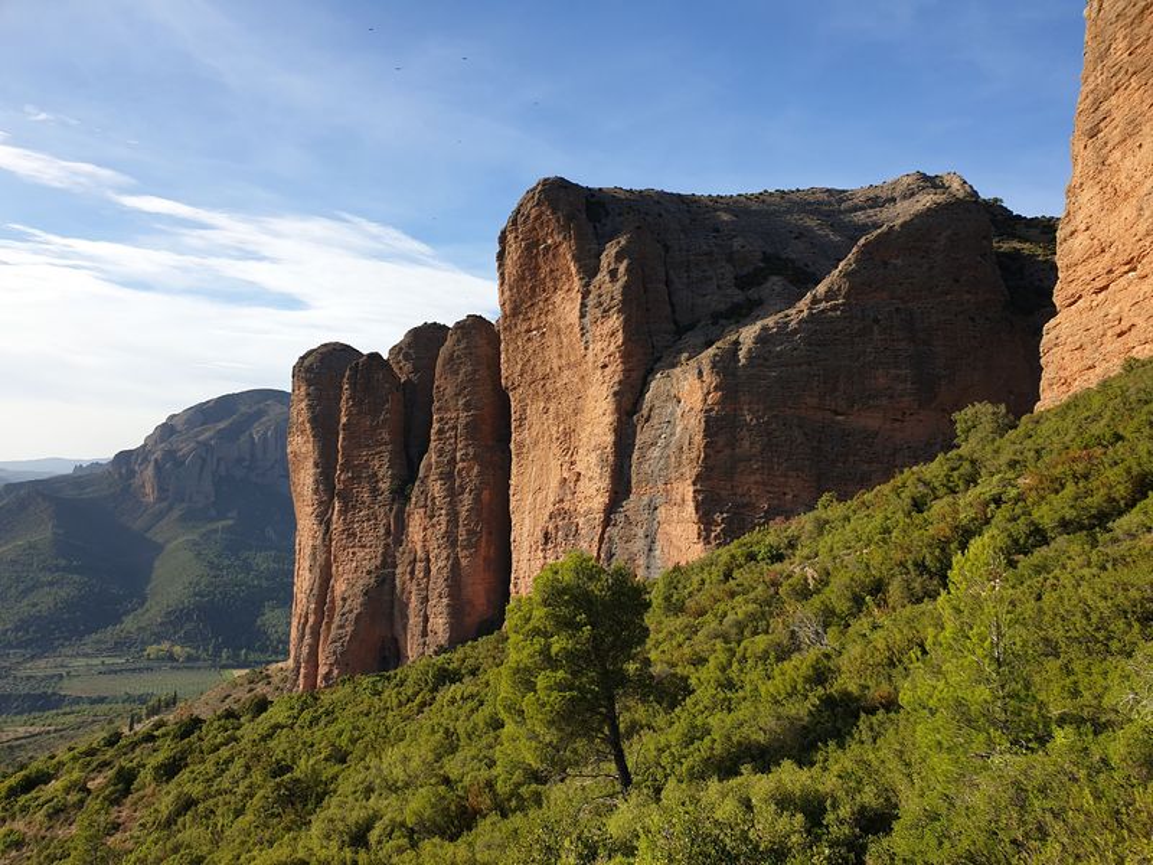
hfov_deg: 67.3
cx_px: 576
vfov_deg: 53.1
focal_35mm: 26
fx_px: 866
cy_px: 432
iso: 50
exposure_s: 1/965
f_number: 2.4
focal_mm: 4.3
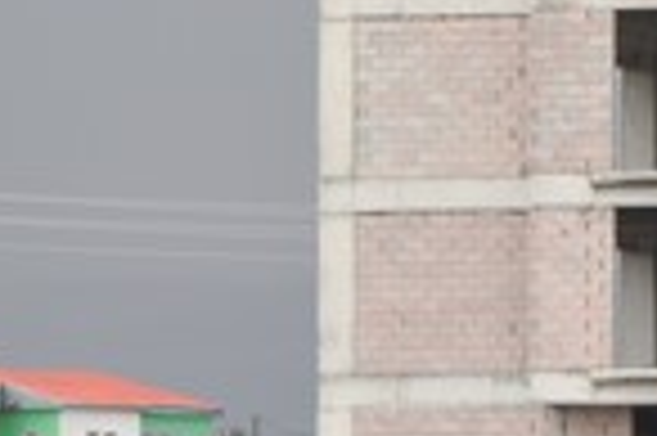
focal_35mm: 703
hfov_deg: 2.9
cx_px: 648
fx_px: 12819
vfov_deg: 1.9
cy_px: -162
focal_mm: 105
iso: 200
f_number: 5.6
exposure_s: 1/100
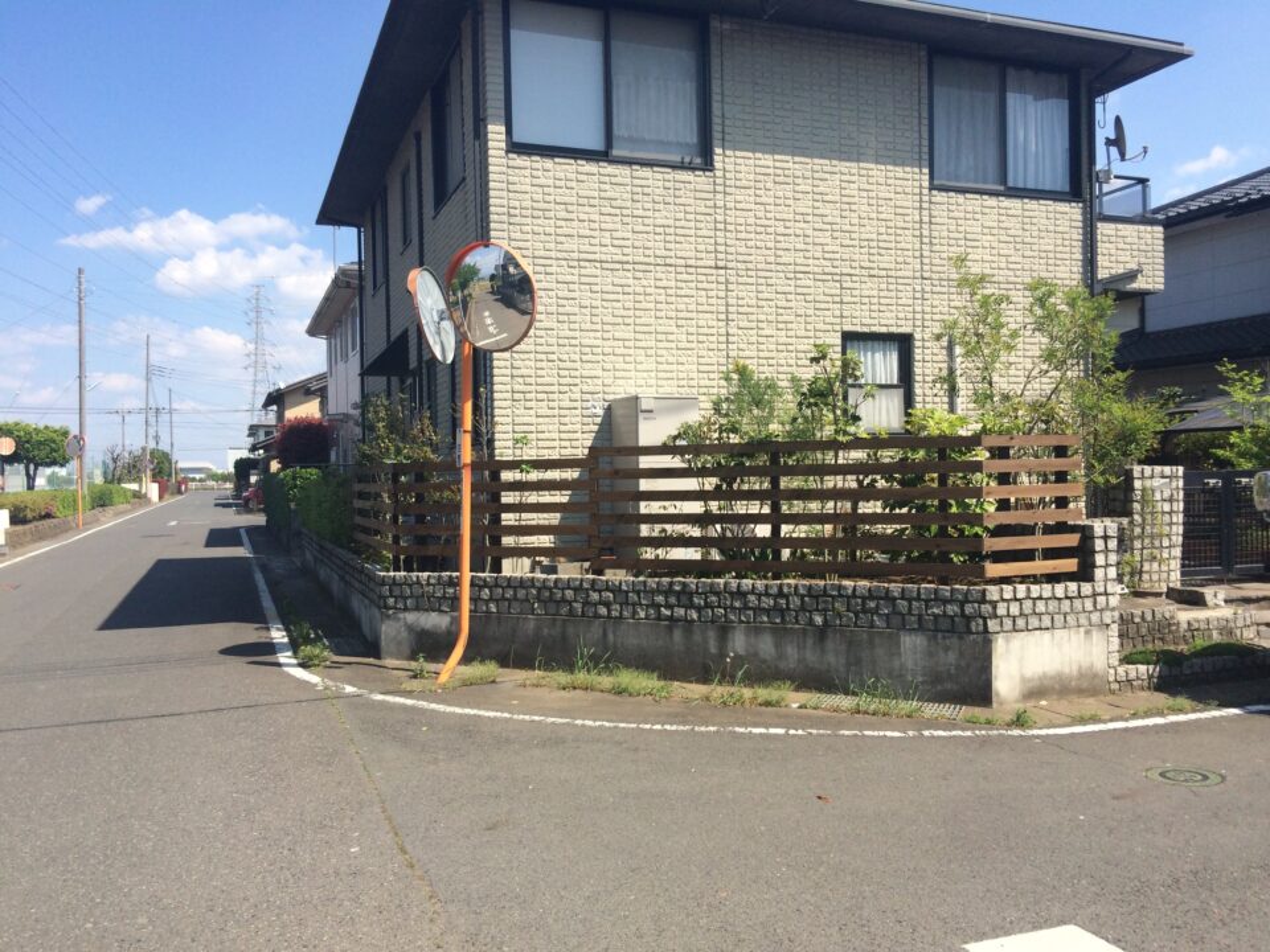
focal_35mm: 29
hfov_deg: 61.7
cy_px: 476
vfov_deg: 48.2
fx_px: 1064
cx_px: 635
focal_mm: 4.15
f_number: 2.2
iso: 32
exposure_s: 1/1953
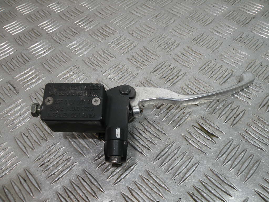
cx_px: 134
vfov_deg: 51.4
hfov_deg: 65.3
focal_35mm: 27
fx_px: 210
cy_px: 101
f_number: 3.2
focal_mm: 4.7
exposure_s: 1/77.1
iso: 64
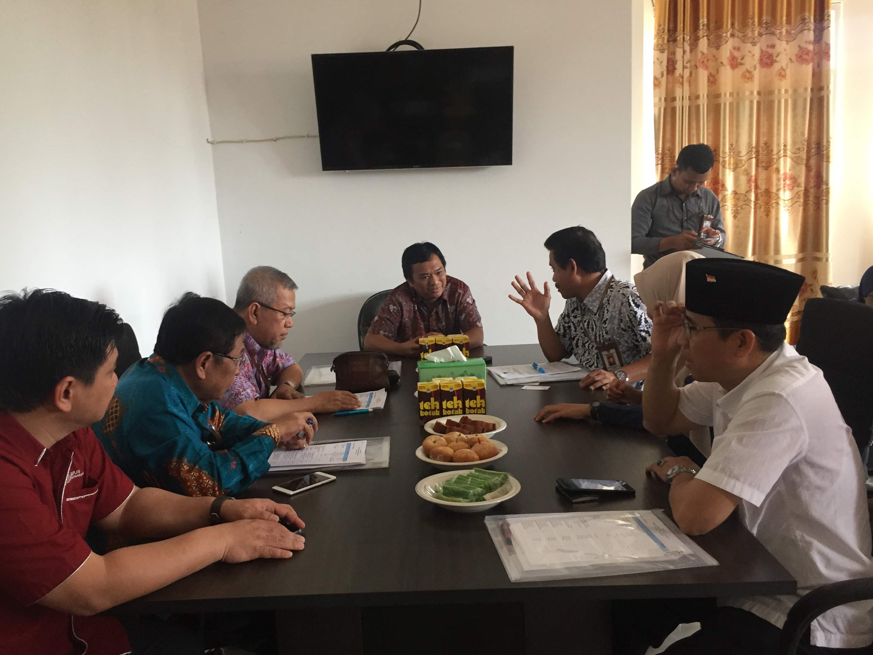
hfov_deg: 56.8
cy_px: 355
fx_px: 807
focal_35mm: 32
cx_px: 406
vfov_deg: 44.1
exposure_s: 1/33
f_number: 2.2
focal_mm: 4.15
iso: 160
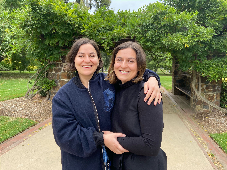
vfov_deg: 53.1
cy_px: 85
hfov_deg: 67.3
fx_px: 170
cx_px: 114
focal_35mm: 26
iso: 32
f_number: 1.8
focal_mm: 4.25
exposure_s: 1/234
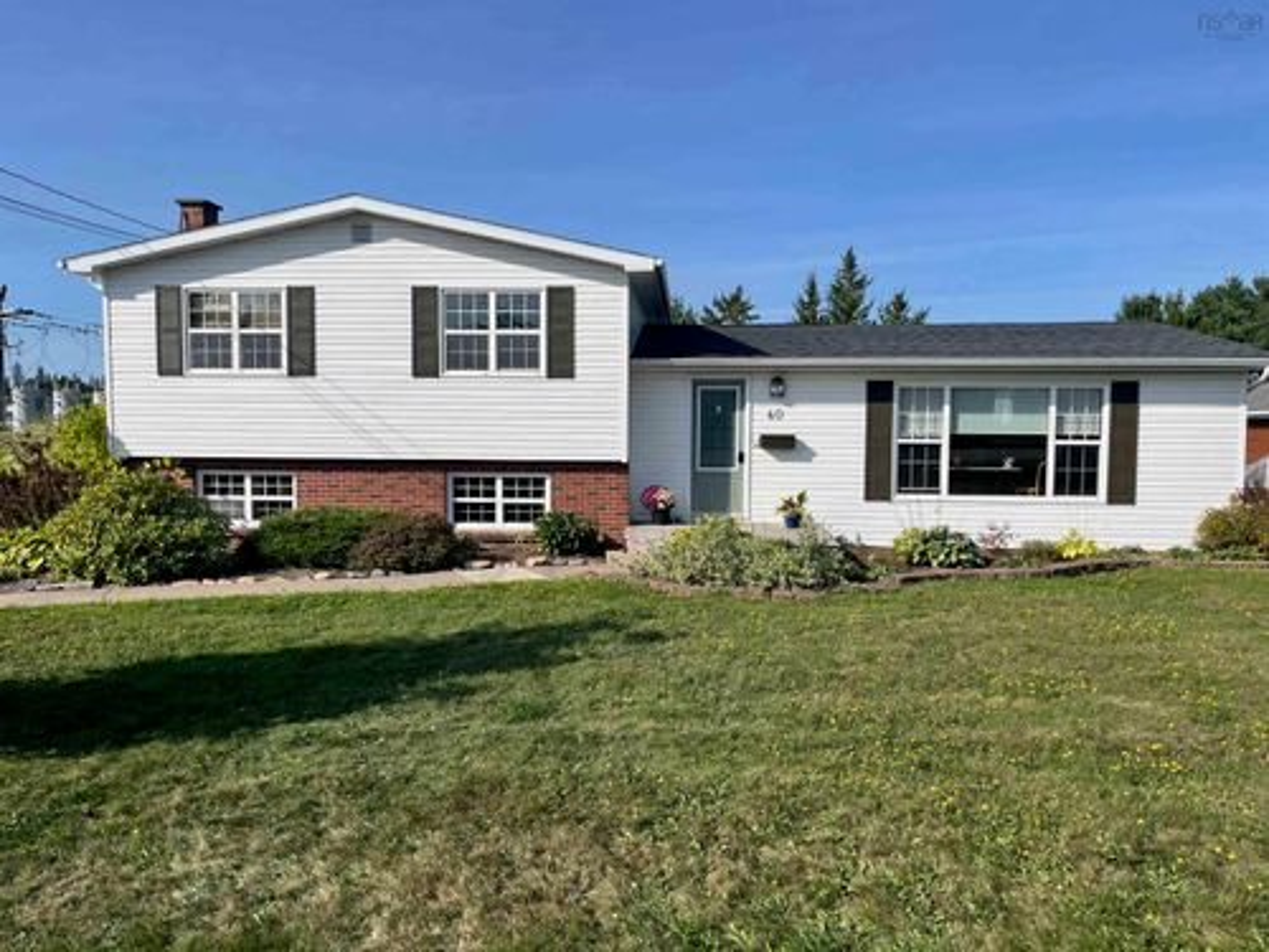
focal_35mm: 26
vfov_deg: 53.1
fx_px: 953
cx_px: 634
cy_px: 476
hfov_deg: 67.3
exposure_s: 1/4651
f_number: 1.6
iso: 50
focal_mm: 5.1
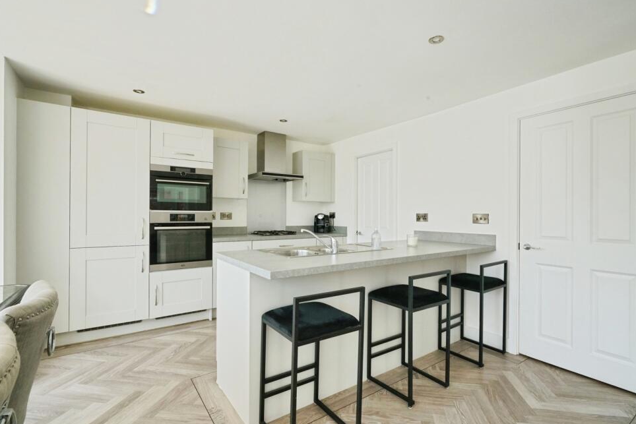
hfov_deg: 93.2
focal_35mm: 17
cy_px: 219
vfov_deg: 70.4
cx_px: 333
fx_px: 300
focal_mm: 16
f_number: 13
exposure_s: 1/250
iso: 2000
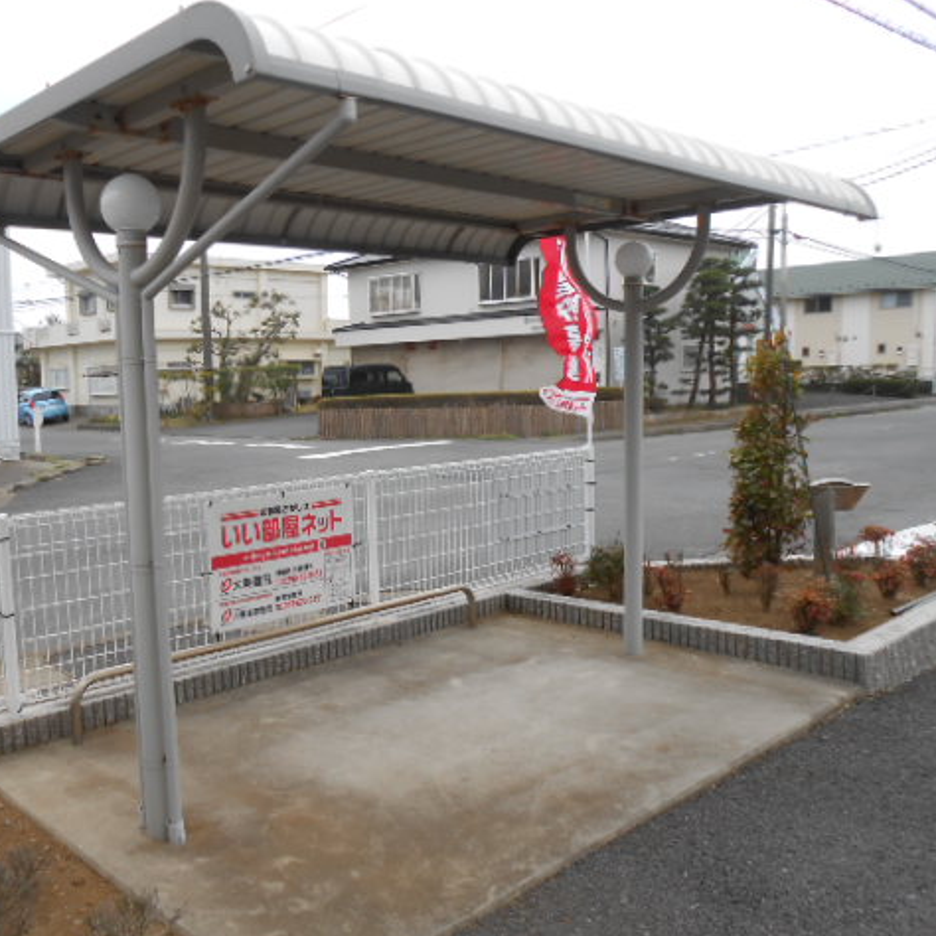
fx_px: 948
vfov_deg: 52.5
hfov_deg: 51.7
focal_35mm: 31
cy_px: 466
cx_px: 320
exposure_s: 1/400
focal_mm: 4.6
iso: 80
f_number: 3.5
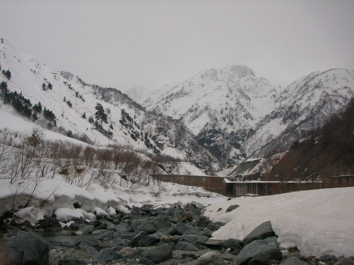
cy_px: 132
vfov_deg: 38.7
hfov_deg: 50.1
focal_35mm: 37
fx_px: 378
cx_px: 177
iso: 64
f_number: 2.8
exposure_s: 1/320
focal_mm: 5.7
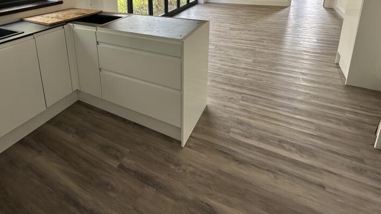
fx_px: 222
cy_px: 22
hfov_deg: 79.7
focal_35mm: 22
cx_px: 142
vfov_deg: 46.5
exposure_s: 1/99
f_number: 2.2
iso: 80
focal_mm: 2.22
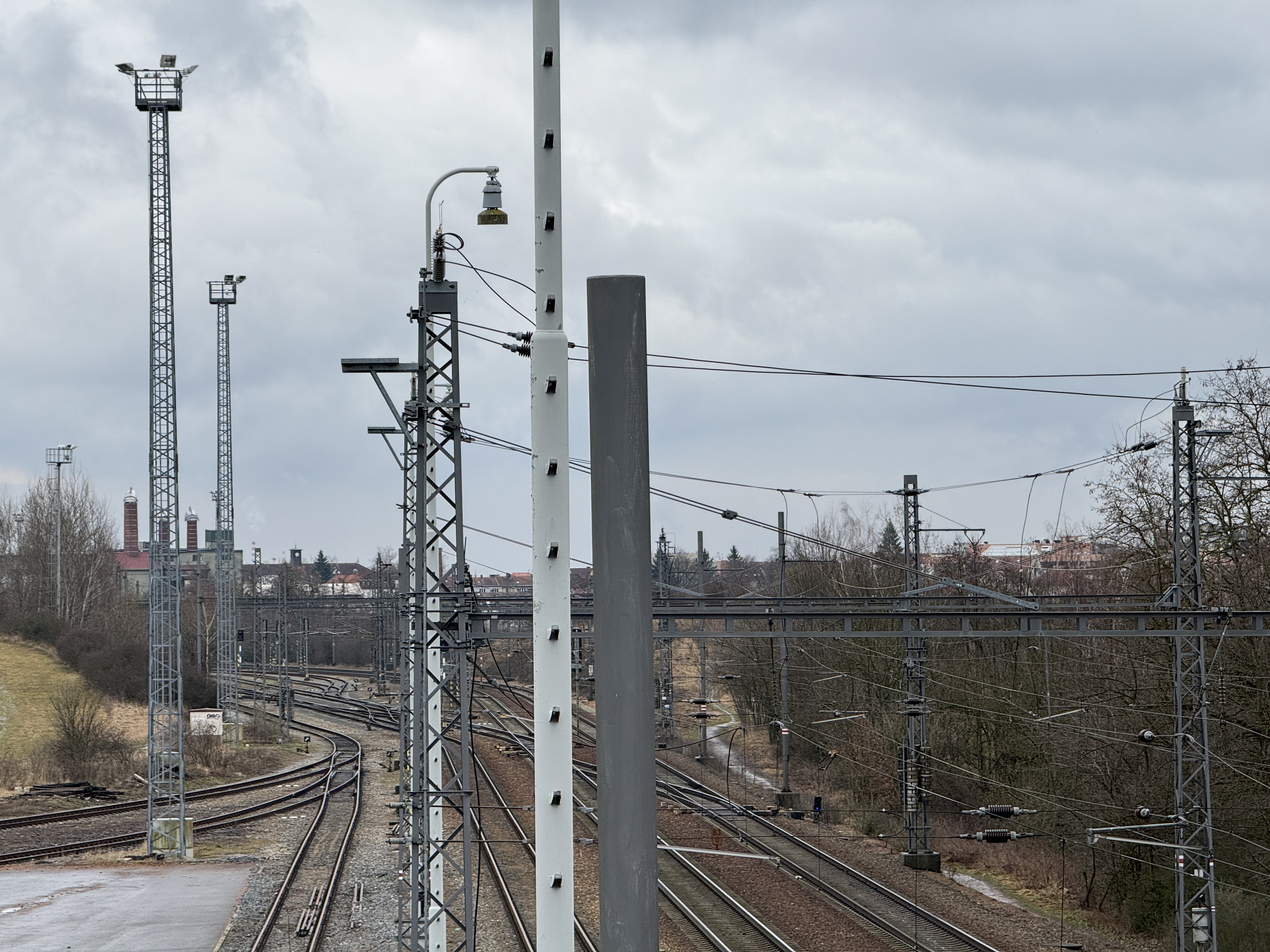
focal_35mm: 120
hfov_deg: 16.4
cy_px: 476
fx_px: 4403
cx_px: 635
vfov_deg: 12.3
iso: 50
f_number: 2.8
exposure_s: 1/802
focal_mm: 15.66
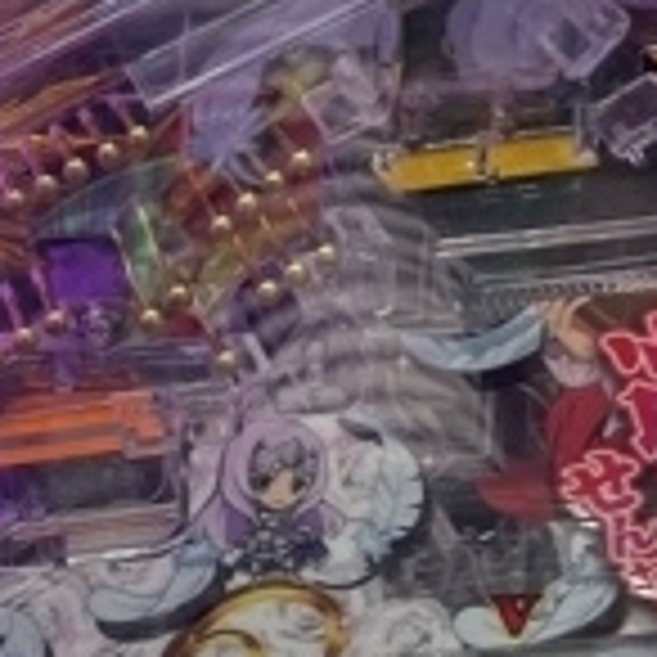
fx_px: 2169
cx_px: -212
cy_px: -198
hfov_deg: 16.3
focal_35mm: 101
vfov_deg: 16.3
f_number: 1.6
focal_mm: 4.2
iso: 80
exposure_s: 1/120
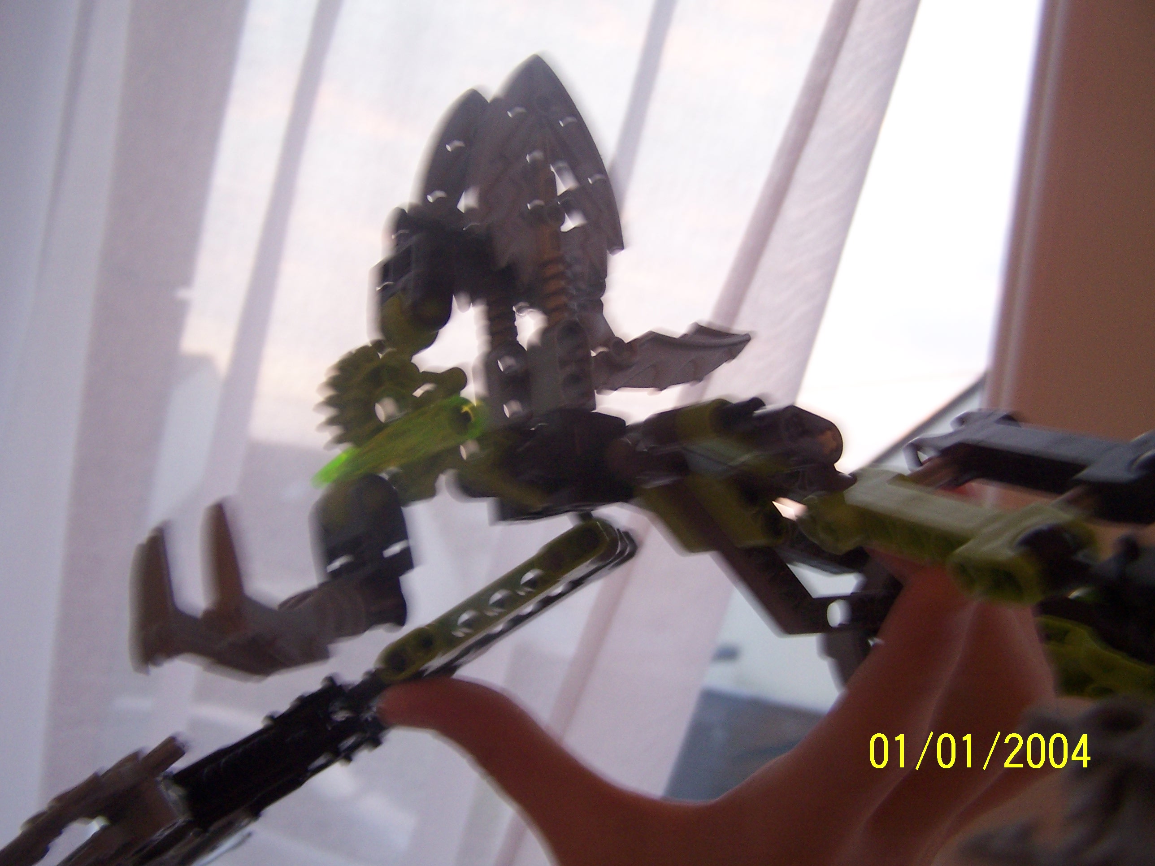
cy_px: 433
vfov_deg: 37.7
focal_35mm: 38
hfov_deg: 49.0
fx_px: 1268
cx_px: 578
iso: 140
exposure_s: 1/10
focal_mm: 6.3
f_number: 2.8
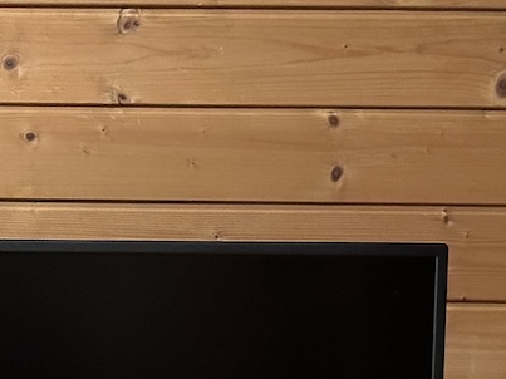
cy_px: 498
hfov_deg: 13.1
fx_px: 2090
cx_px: -230
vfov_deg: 10.1
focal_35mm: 143
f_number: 1.78
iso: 640
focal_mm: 6.86
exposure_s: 1/20
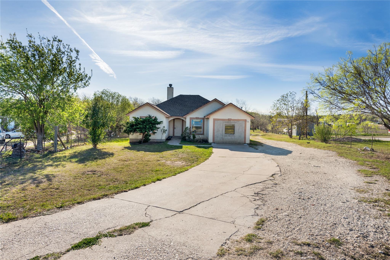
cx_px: 195
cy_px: 130
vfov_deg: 55.1
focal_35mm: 23
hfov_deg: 76.1
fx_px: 249
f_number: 8
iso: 400
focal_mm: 23
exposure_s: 1/500
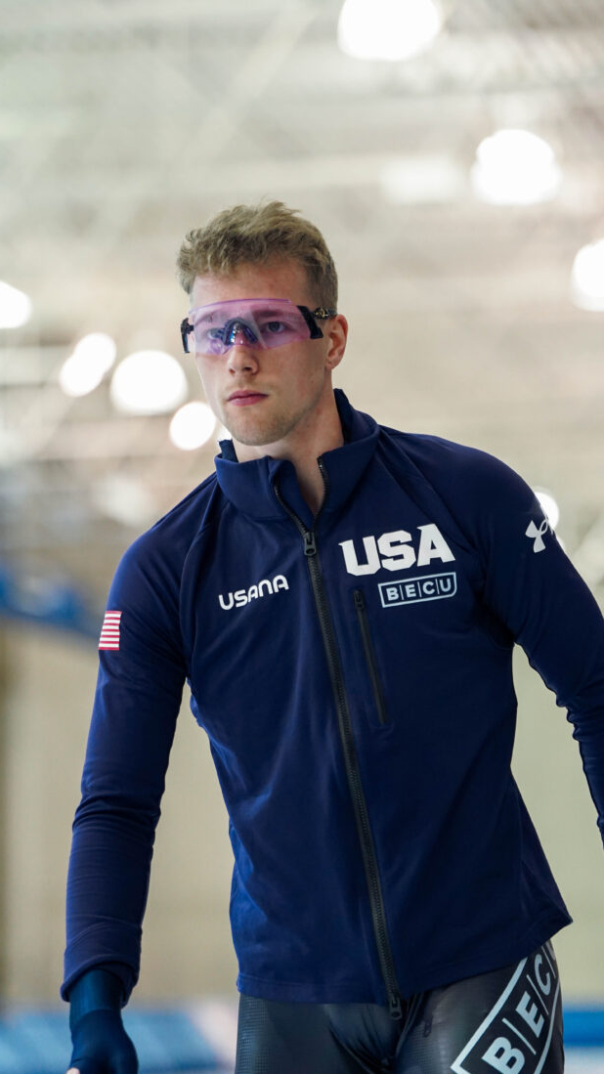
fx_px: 4158
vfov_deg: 14.7
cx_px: 299
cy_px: 547
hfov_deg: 8.3
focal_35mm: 146
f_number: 2.8
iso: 3200
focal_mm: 133
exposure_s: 1/800
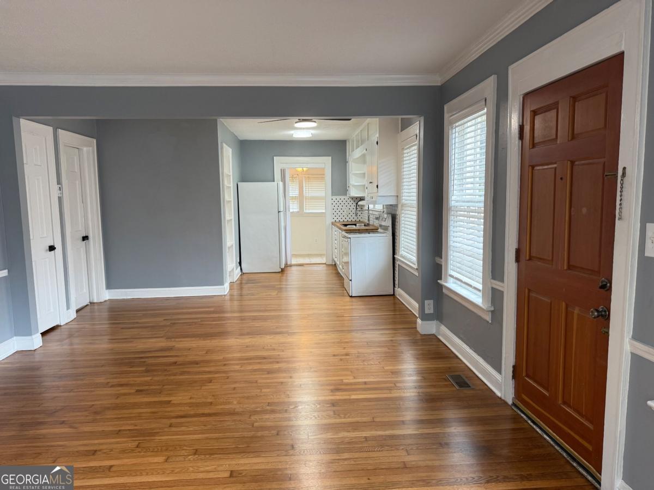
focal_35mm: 24
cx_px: 327
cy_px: 245
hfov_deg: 71.6
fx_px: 453
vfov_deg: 56.8
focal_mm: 6.76
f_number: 1.78
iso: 160
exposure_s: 1/60
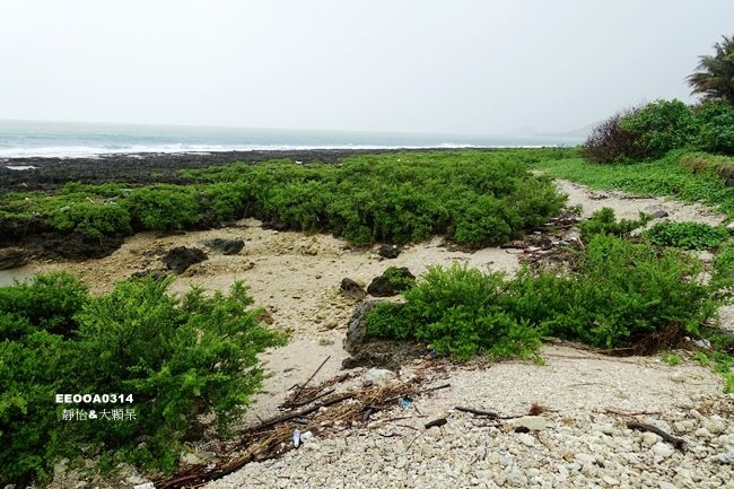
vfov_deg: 53.1
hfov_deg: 73.8
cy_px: 244
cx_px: 367
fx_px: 489
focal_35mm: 24
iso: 125
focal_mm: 8.8
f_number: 4
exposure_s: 1/200
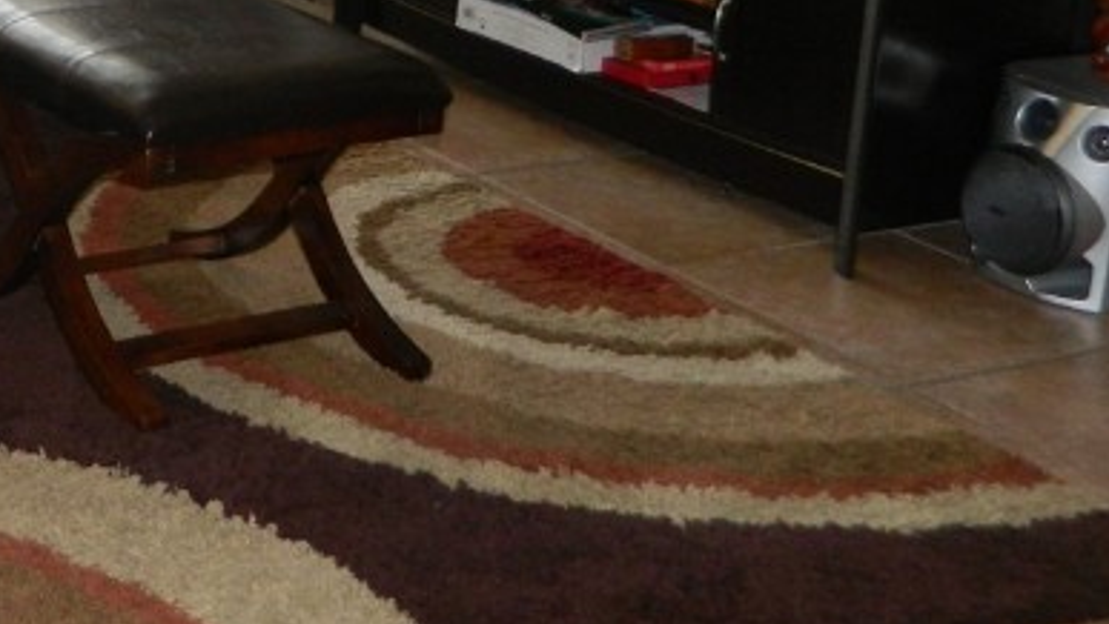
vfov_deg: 16.3
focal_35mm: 72
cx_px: -169
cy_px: -74
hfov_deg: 26.5
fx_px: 2118
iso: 140
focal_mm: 4.5
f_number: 3.1
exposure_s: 1/30
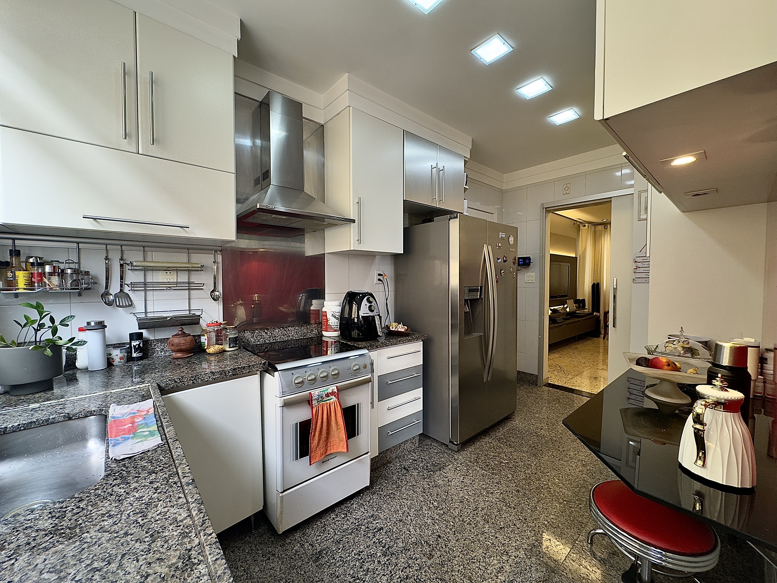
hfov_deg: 102.1
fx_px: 314
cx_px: 388
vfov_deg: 85.7
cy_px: 292
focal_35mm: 14
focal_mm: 2.22
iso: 160
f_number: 2.2
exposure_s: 1/60
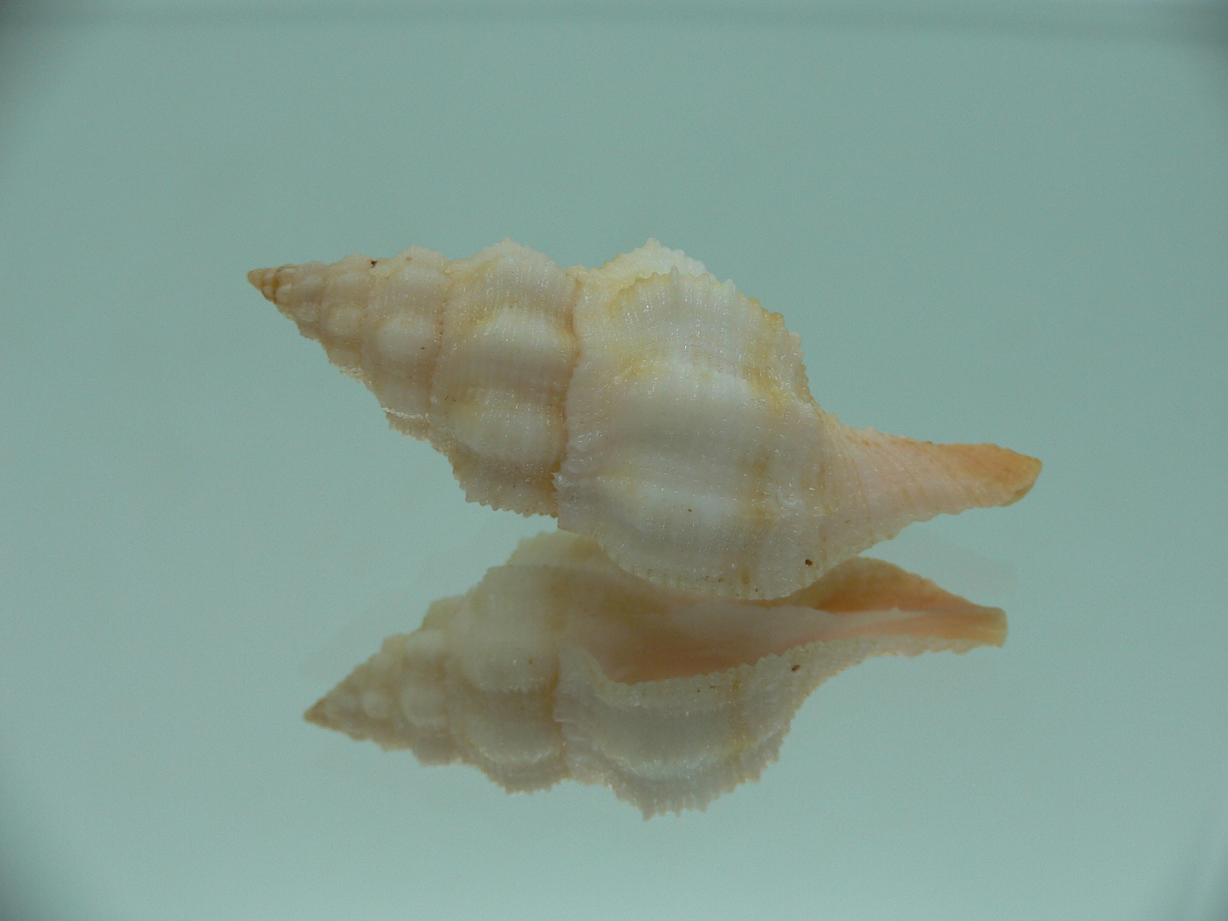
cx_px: 614
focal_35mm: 35
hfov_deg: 52.6
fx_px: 1242
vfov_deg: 40.7
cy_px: 460
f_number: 2.8
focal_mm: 4.6
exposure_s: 1/80
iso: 80
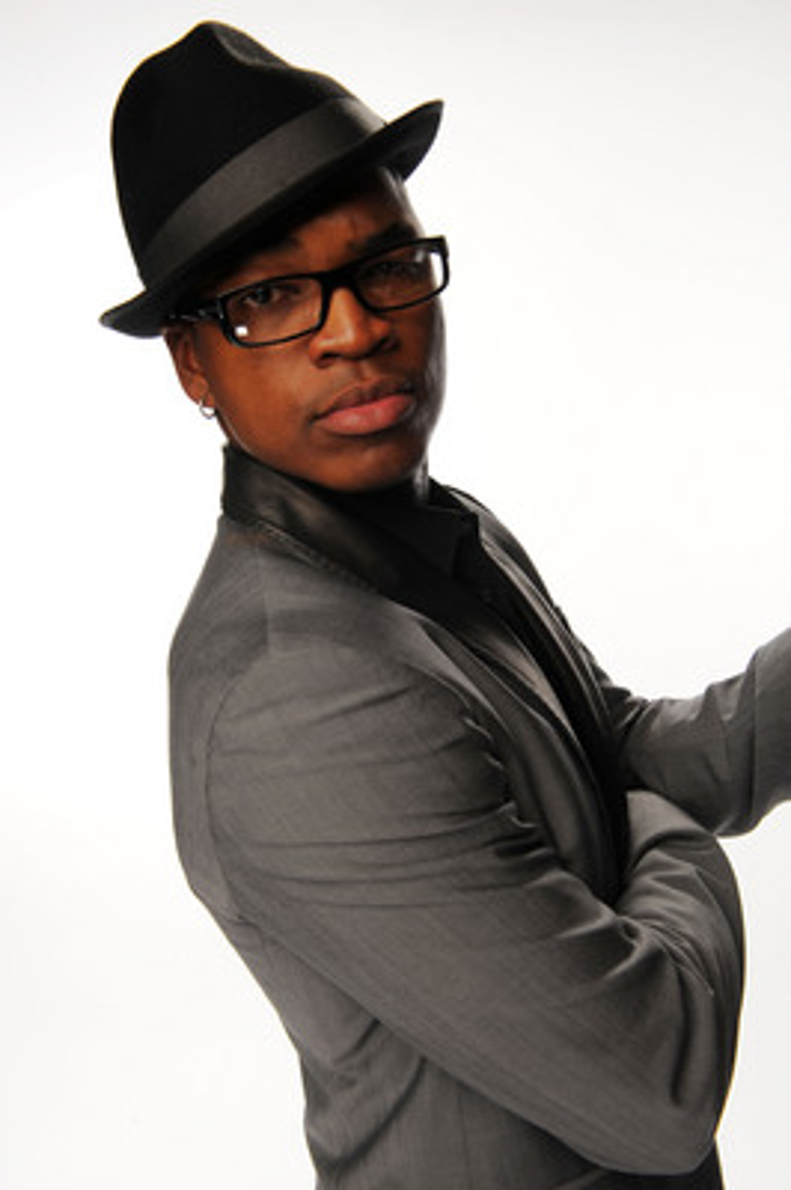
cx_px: 396
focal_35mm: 36
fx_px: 1188
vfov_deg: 53.2
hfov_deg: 36.8
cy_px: 595
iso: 200
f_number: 7.1
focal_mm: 36
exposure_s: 1/200
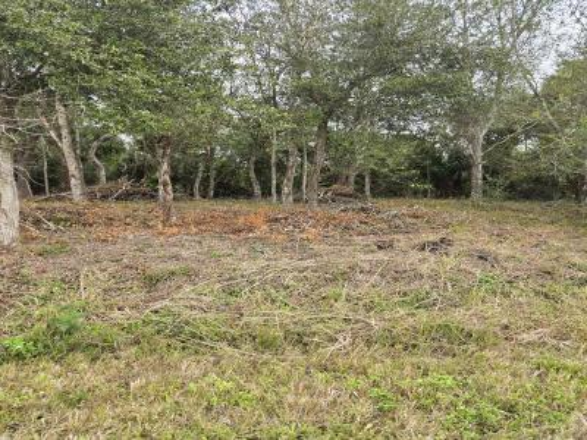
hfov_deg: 73.9
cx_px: 294
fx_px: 390
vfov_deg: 58.9
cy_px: 220
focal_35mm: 23
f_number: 1.8
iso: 25
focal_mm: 5.4
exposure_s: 1/370
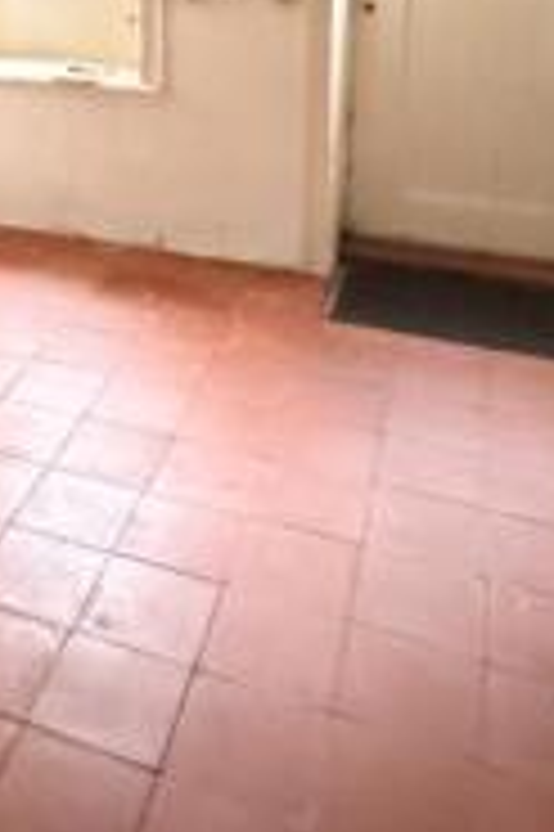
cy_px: 16
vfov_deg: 38.4
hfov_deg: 27.2
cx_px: -25
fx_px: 1064
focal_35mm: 46
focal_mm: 2.22
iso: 2000
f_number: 2.2
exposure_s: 1/30
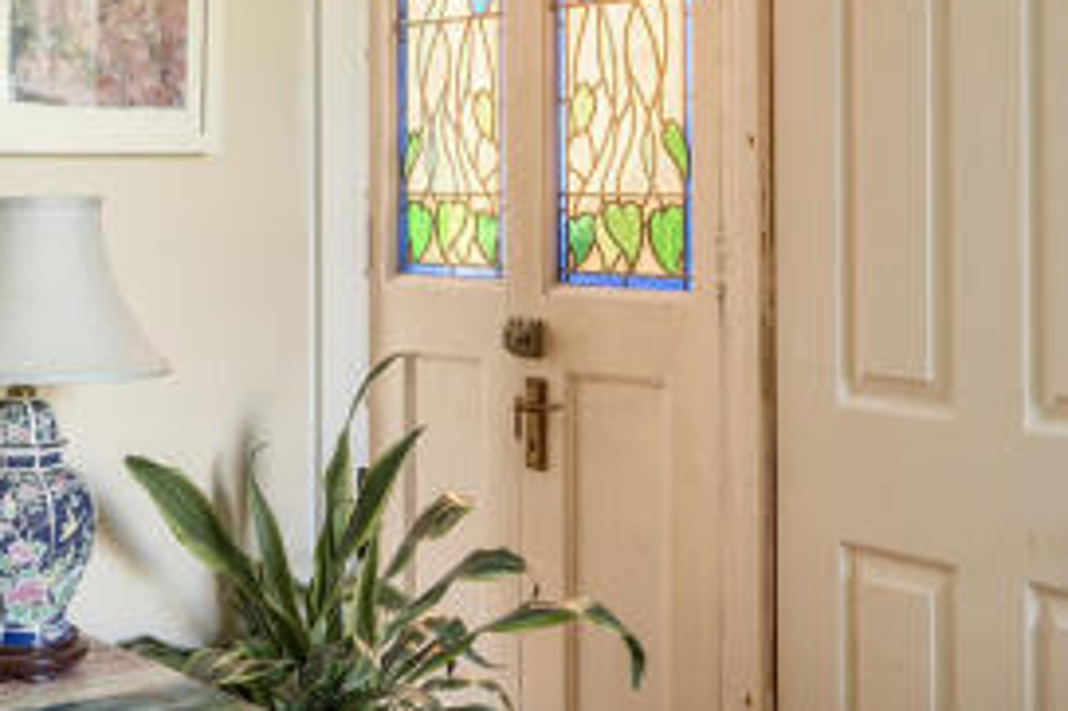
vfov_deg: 21.3
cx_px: 361
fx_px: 1868
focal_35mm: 63
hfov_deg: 31.7
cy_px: 163
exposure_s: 1/13
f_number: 8
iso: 100
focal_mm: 24
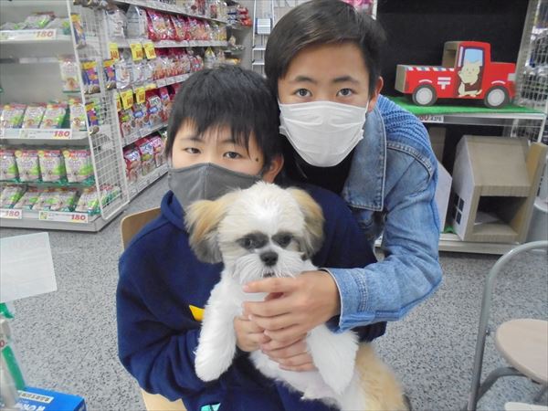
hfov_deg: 67.3
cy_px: 206
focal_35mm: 26
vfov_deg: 53.1
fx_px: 412
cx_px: 274
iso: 800
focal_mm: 4.6
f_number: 3.5
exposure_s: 1/80
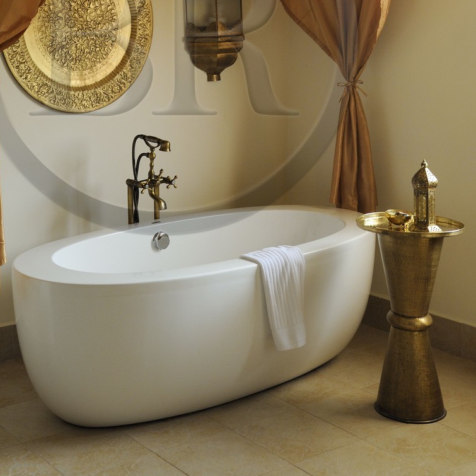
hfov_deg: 27.2
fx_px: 980
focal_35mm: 63
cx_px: 163
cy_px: 38
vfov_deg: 26.3
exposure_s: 1/25
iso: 800
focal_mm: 35
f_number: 8
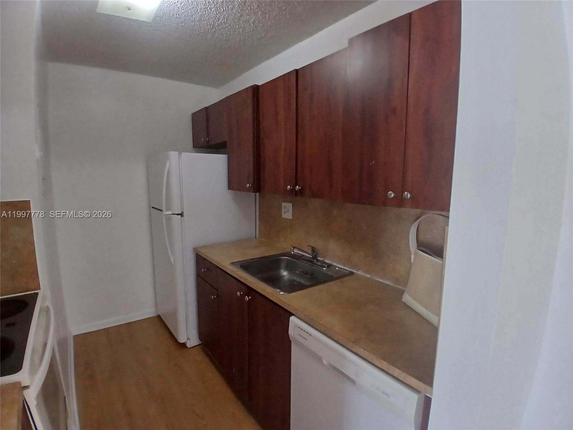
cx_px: 286
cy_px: 215
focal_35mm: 17
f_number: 2.2
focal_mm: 1.4
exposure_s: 1/30
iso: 125
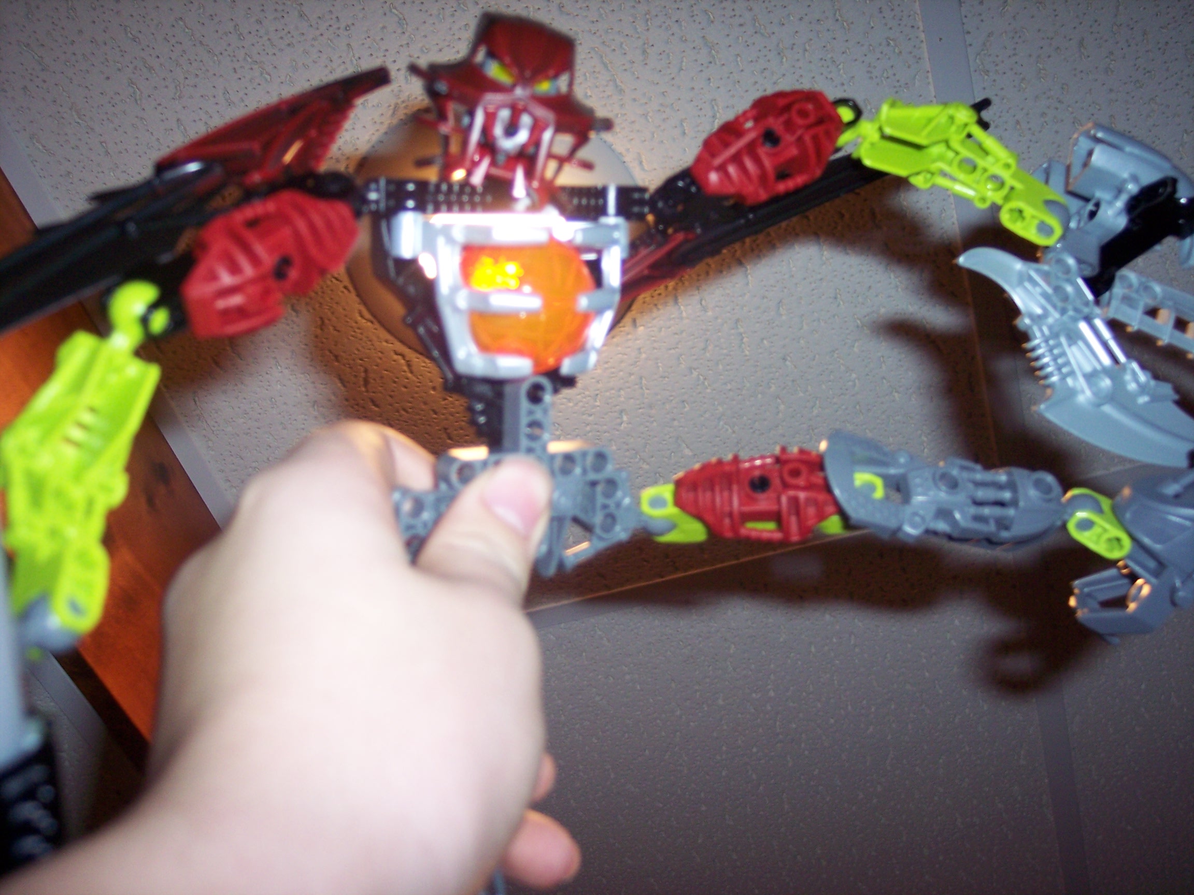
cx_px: 597
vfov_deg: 36.8
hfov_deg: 47.9
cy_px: 448
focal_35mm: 39
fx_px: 1345
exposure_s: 1/60
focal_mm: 8
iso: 140
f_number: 2.8
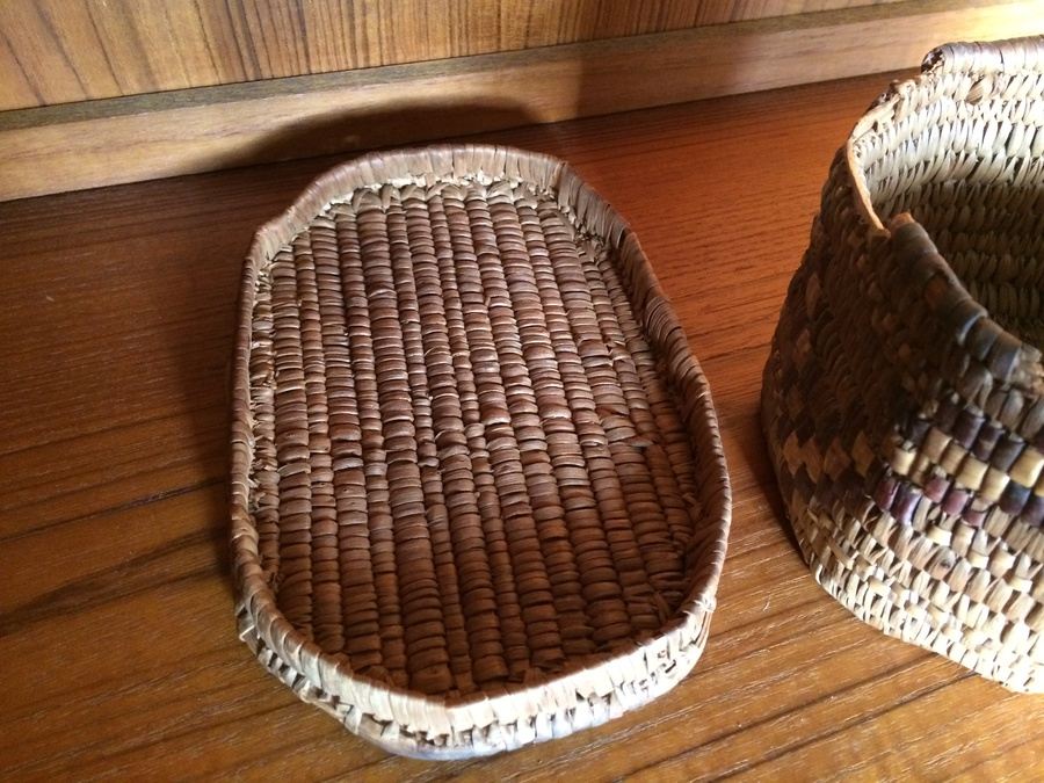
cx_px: 522
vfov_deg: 46.8
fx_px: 905
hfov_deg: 60.0
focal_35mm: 30
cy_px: 392
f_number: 2.2
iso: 320
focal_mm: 4.12
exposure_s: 1/20
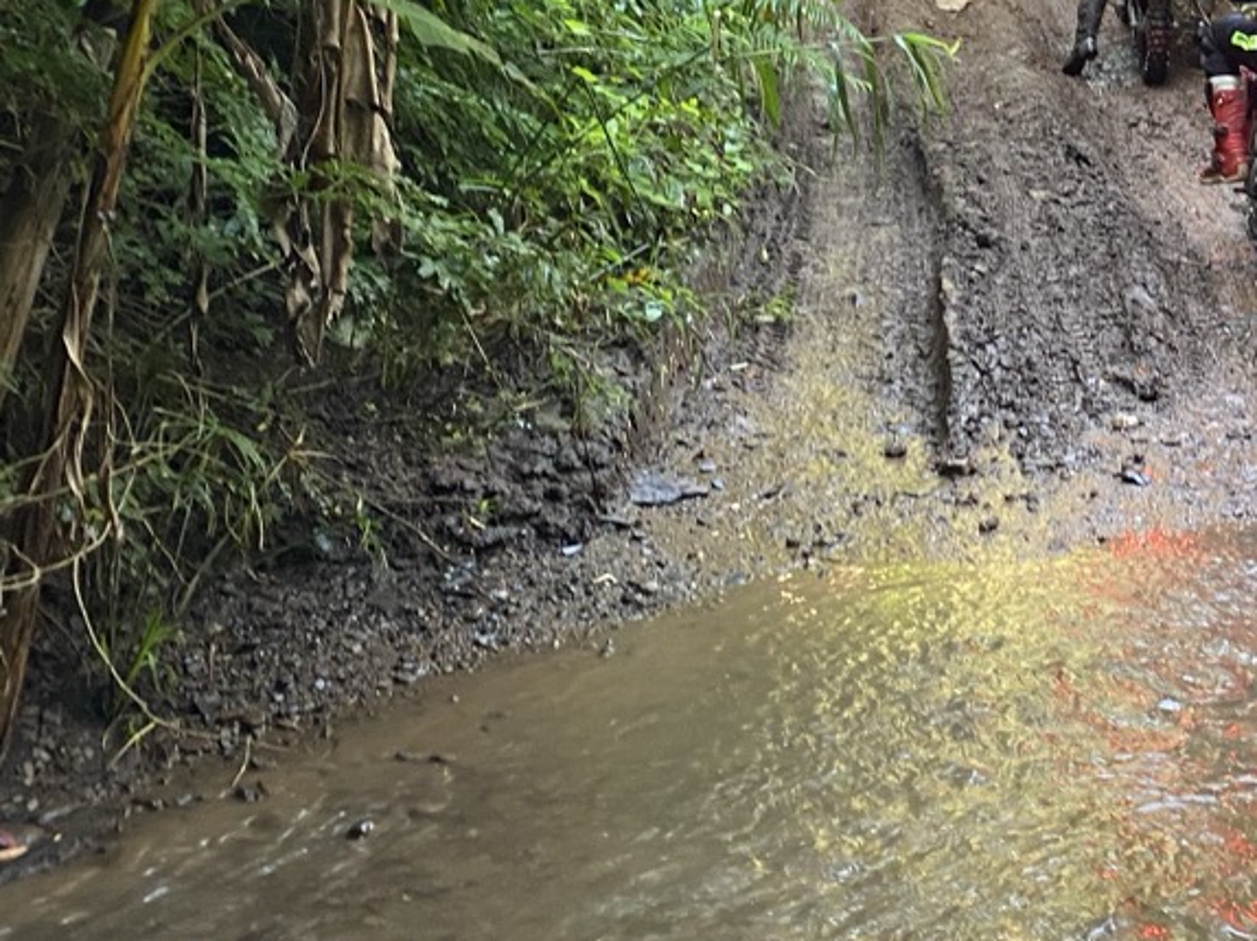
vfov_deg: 24.4
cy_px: 59
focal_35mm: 58
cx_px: 1222
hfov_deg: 31.1
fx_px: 2105
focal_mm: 4.25
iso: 125
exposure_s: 1/98
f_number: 1.8
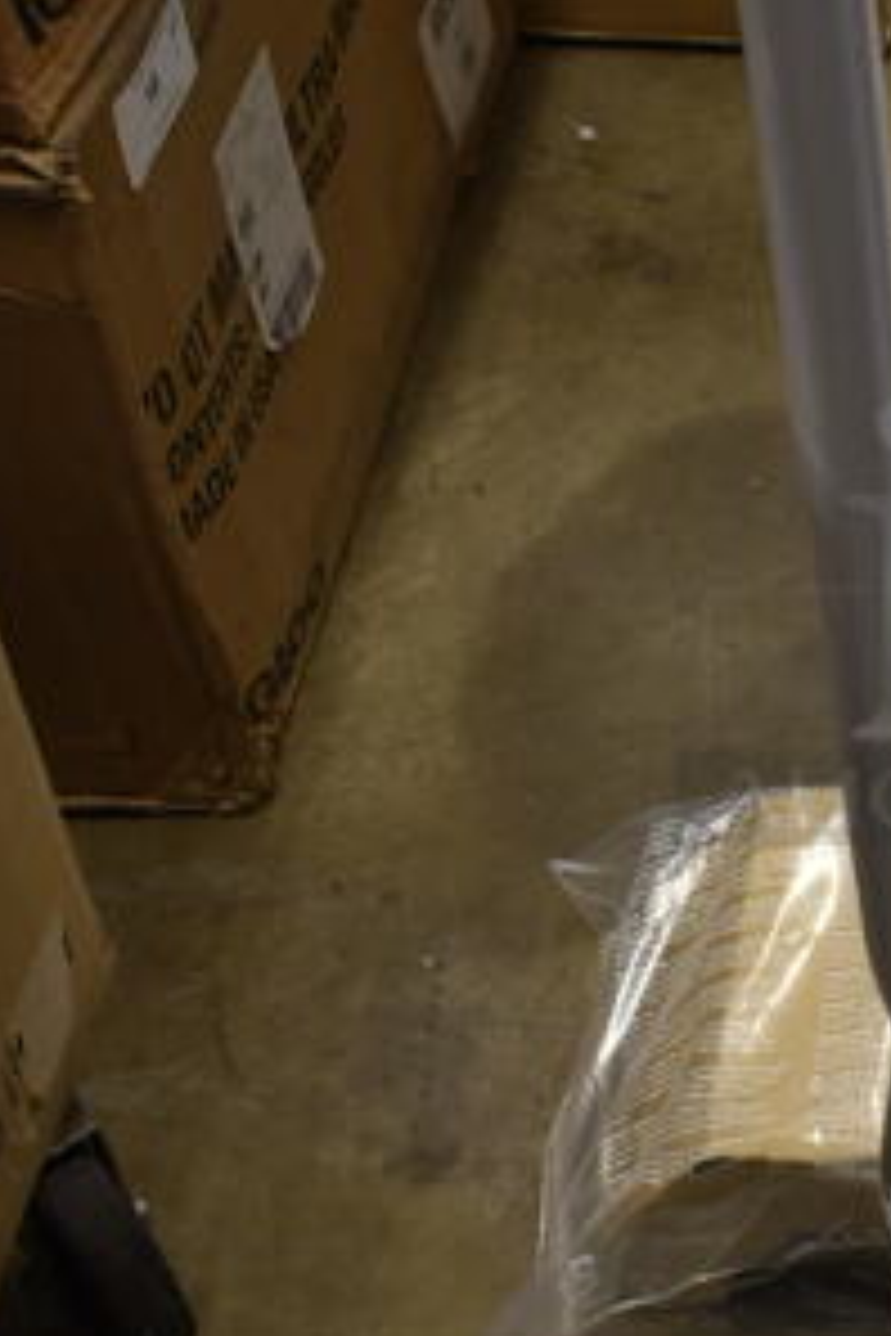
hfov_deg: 15.6
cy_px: 610
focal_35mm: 83
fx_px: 3081
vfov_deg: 24.5
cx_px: 1179
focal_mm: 18
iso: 320
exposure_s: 1/30
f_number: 3.5
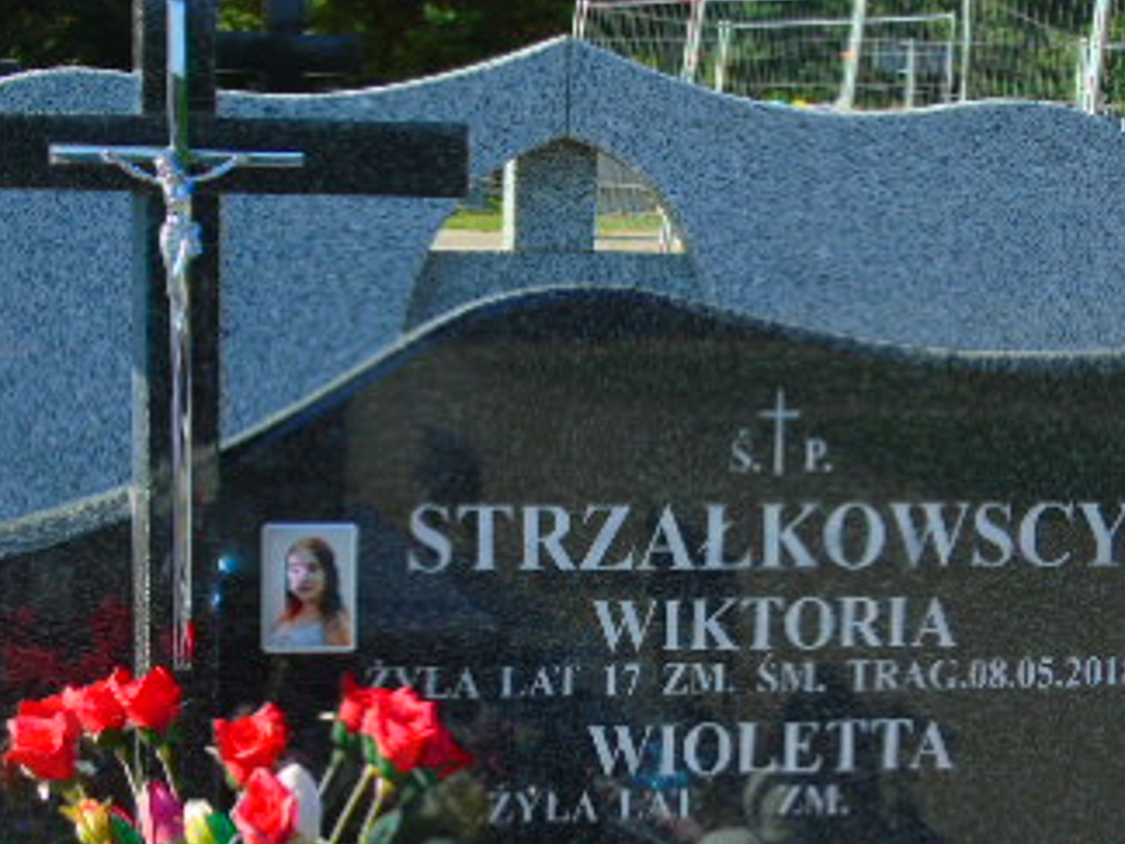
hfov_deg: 21.5
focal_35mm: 91
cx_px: 632
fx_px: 2957
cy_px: 670
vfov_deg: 16.1
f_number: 4.1
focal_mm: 8.2
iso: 80
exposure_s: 1/320
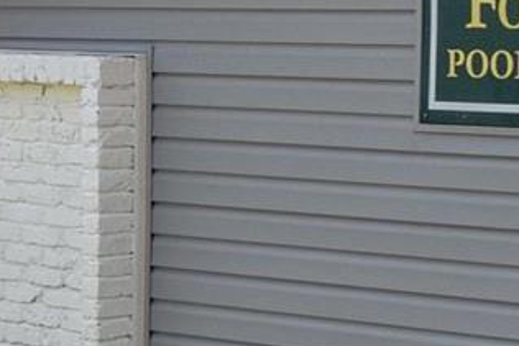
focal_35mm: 182
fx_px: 2625
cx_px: 614
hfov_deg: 11.1
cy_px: 48
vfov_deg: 7.5
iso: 400
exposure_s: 1/800
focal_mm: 18
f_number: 6.3
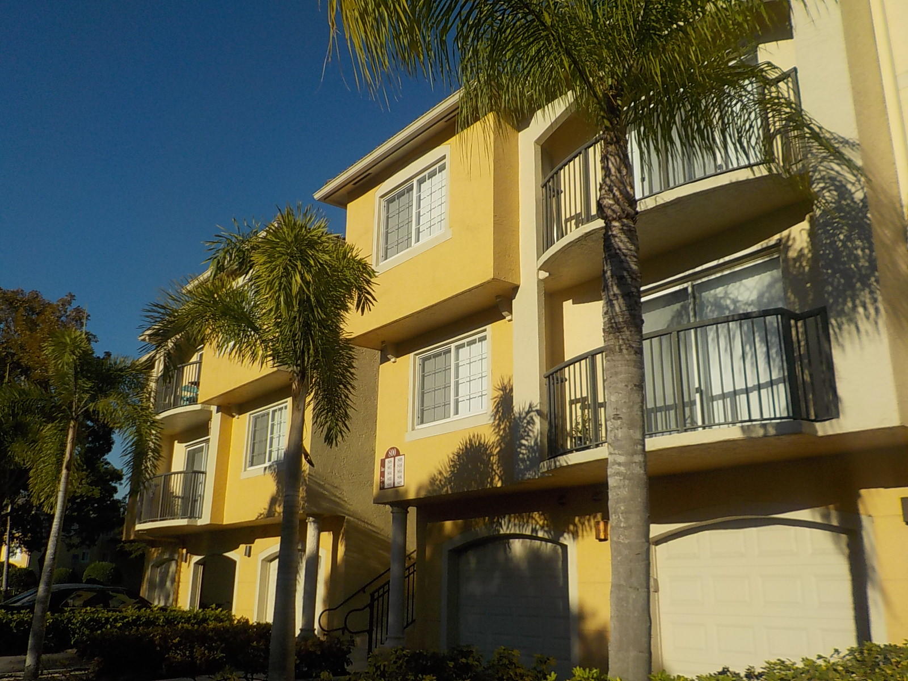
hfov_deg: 60.0
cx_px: 454
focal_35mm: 30
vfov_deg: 46.8
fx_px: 787
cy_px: 340
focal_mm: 4.1
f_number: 6.6
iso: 125
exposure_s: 1/640
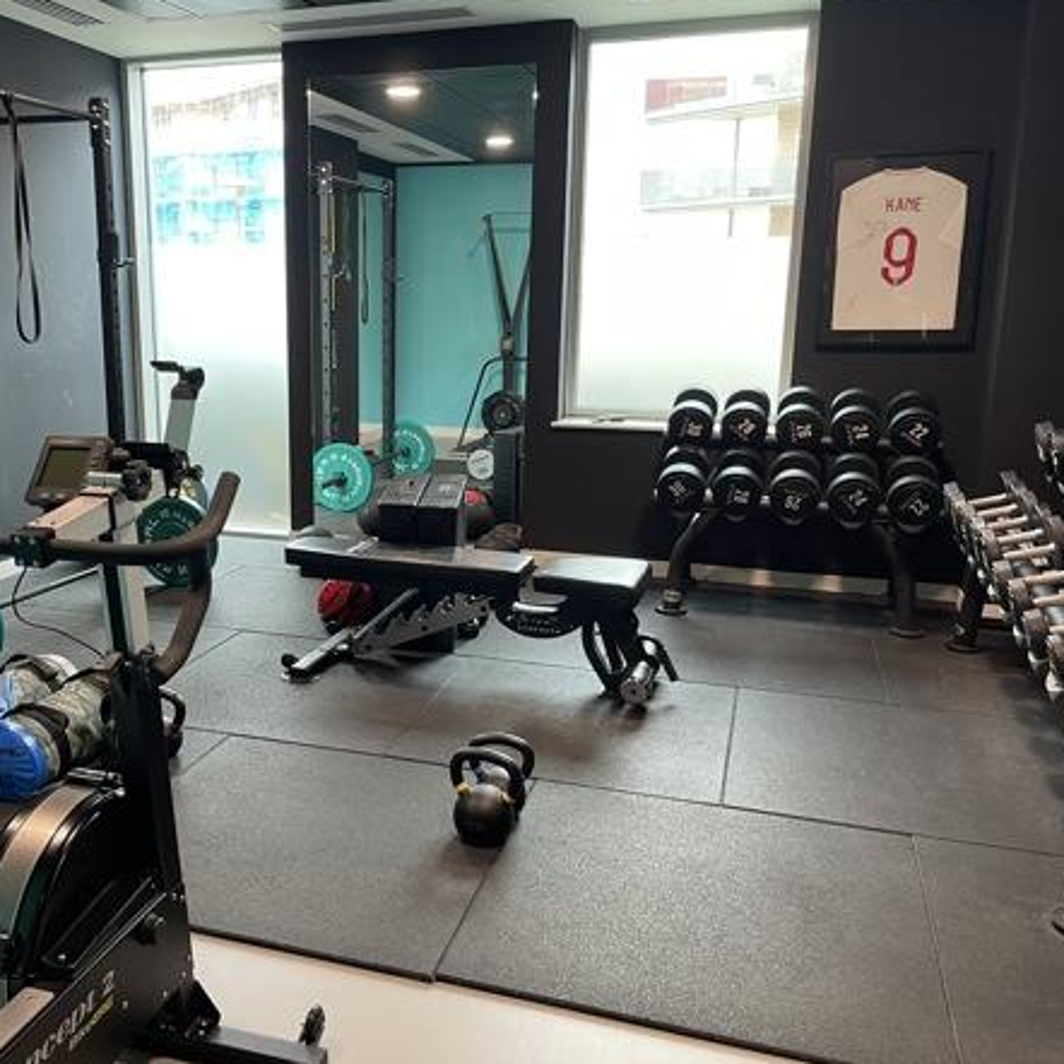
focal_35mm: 30
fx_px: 1043
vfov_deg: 54.0
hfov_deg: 53.5
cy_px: 527
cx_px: 409
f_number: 1.6
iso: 80
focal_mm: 5.1
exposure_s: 1/50
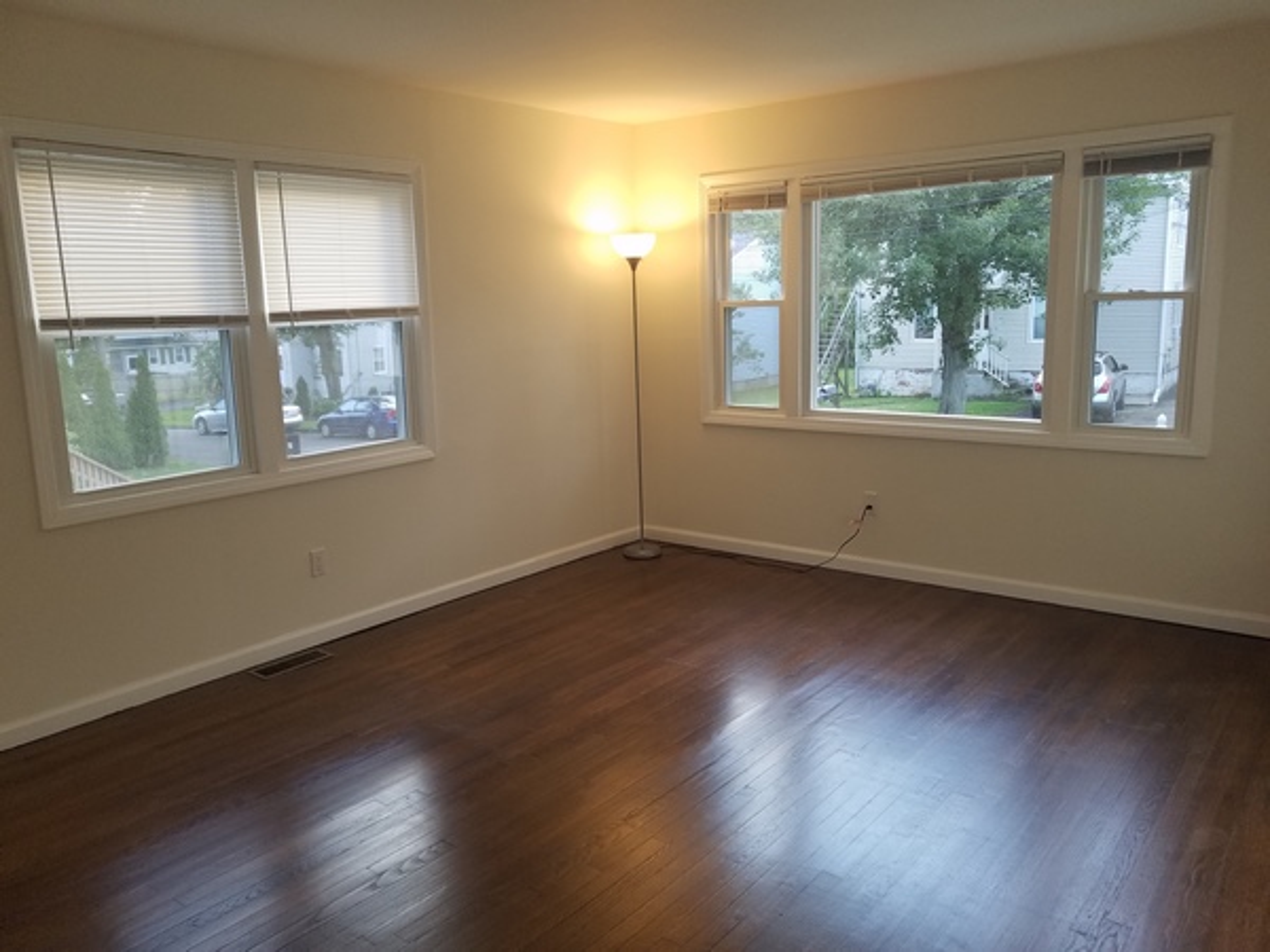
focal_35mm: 26
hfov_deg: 67.3
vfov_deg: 53.1
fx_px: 954
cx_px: 635
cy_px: 476
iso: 125
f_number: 1.7
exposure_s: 1/60
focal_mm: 4.2
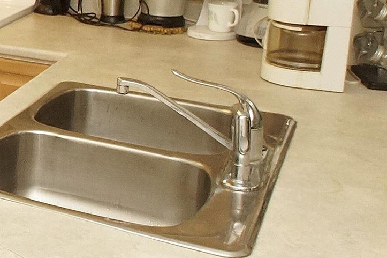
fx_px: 753
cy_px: 34
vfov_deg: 19.1
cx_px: -298
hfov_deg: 20.7
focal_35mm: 70
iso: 400
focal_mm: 11
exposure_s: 1/8
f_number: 9
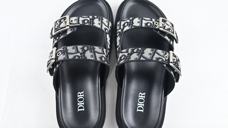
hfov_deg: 55.6
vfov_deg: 33.0
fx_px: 216
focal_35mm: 36
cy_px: 63
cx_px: 113
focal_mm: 22.5
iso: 560
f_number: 4
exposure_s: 1/125
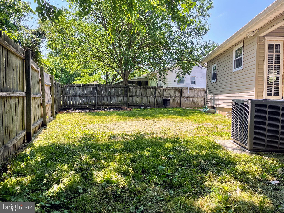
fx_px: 213
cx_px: 142
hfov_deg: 67.3
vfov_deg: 53.1
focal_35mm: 26
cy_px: 106
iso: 32
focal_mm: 4.2
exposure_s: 1/988
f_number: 1.6
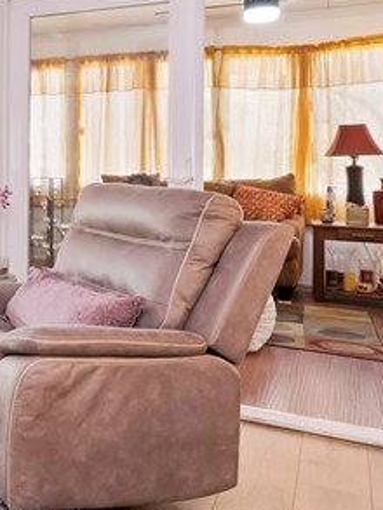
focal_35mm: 47
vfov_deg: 39.7
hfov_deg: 21.8
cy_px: 154
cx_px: -279
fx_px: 693
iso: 500
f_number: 10
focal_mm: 14
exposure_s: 1/5
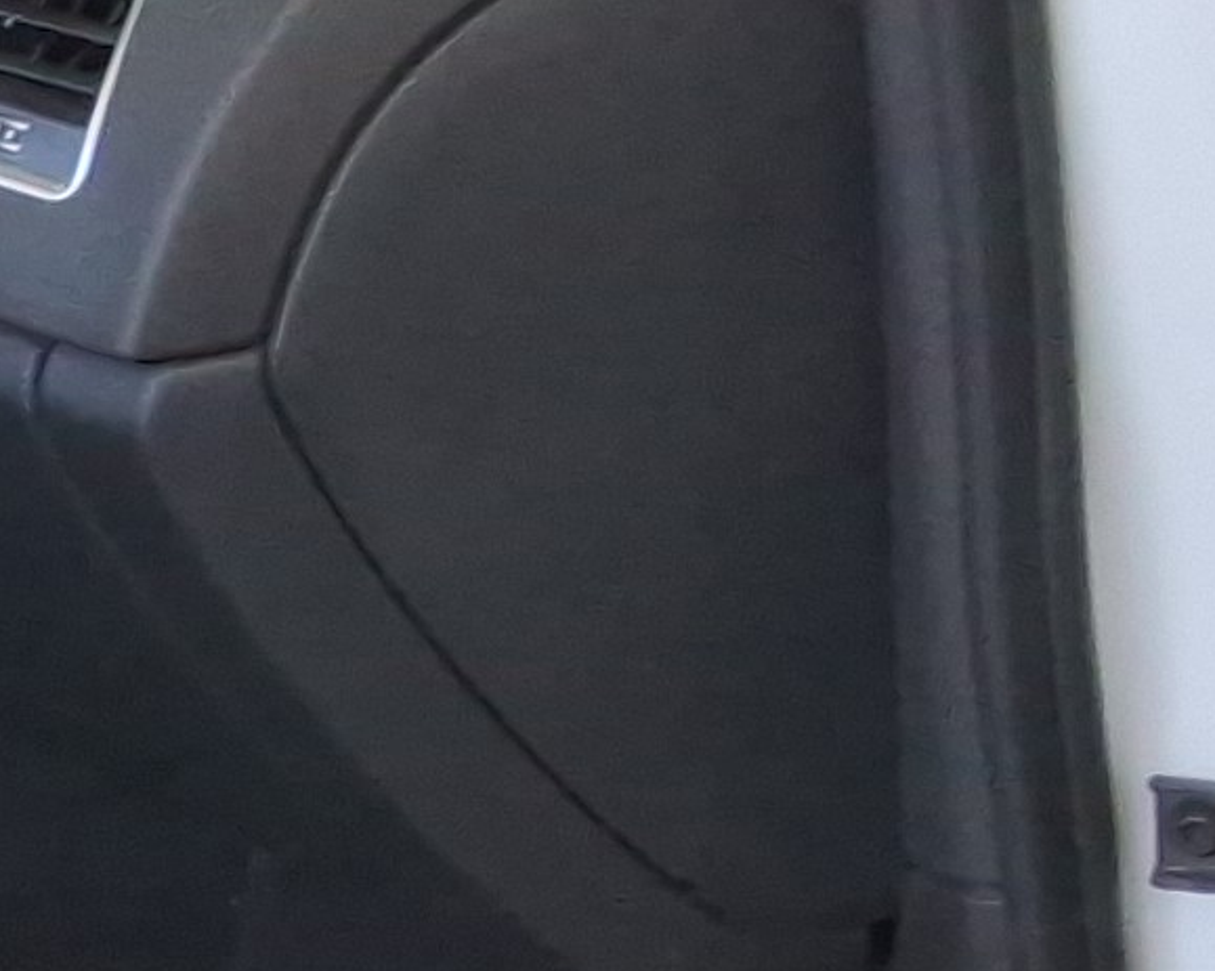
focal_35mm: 154
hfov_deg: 10.8
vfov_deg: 10.0
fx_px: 5537
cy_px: 772
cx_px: -1595
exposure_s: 1/120
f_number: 1.9
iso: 46
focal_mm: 2.91
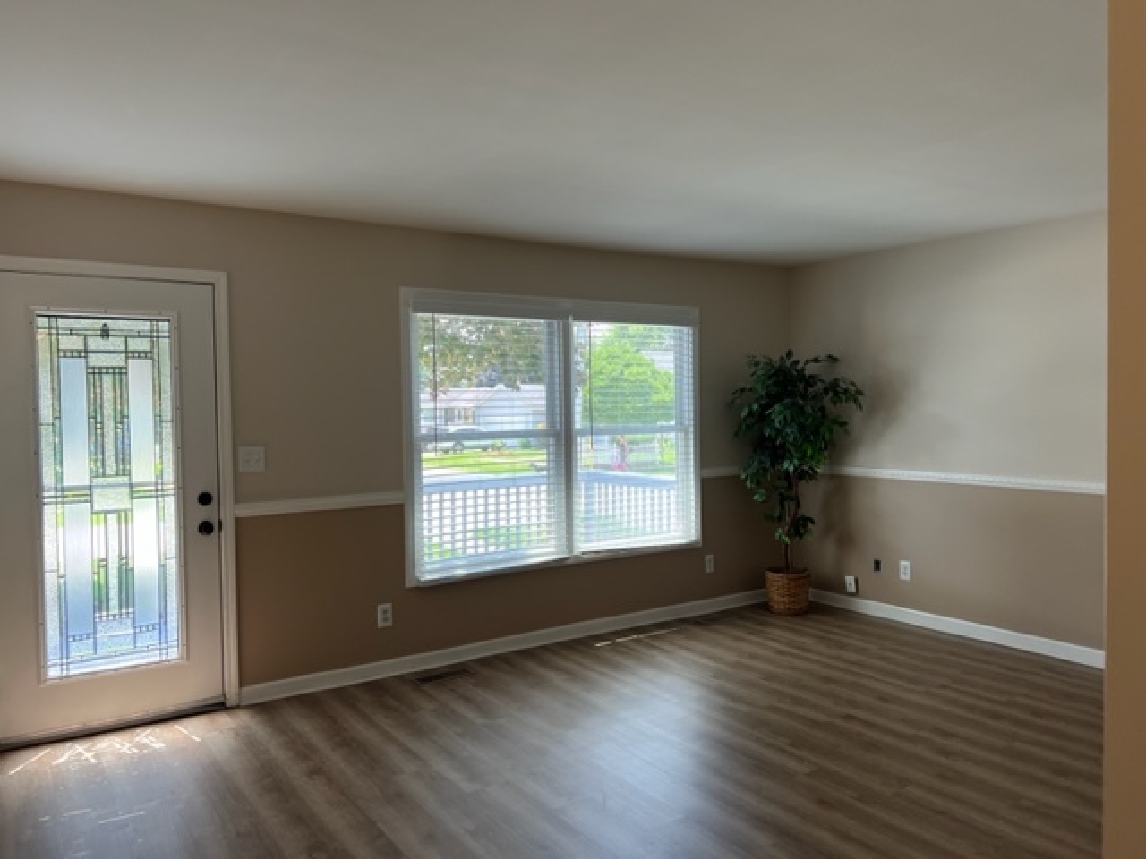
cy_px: 430
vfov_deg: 53.1
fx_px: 861
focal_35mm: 26
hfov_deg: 67.3
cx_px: 573
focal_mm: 5.7
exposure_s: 1/120
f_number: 1.5
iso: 64
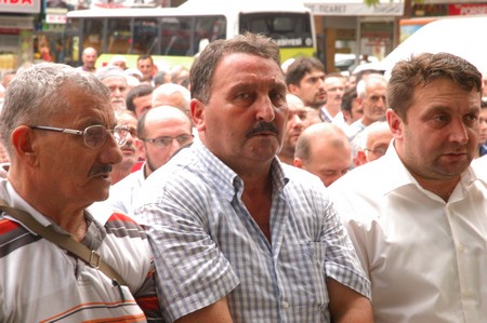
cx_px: 244
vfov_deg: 13.0
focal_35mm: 105
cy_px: 162
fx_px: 1419
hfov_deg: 19.5
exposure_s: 1/60
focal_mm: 70
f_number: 8
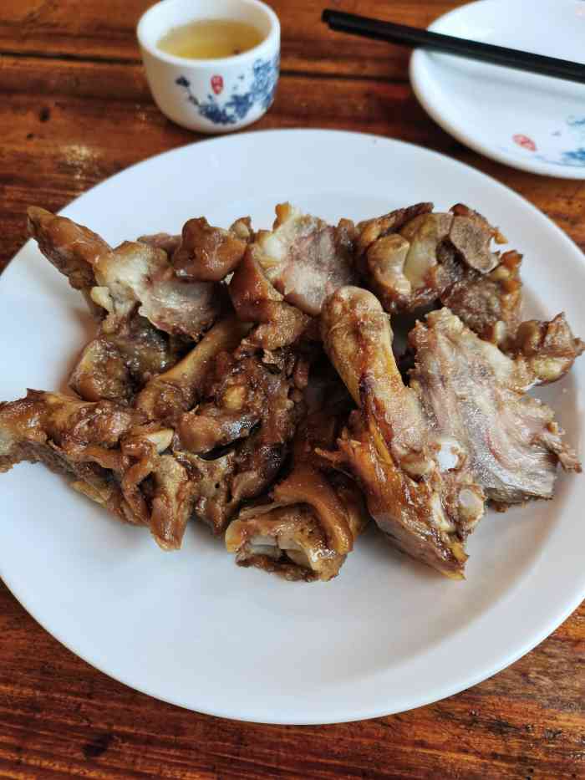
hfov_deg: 53.1
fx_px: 586
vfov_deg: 67.3
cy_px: 390
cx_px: 292
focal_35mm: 26
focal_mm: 5.58
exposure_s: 1/100
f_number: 1.8
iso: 160
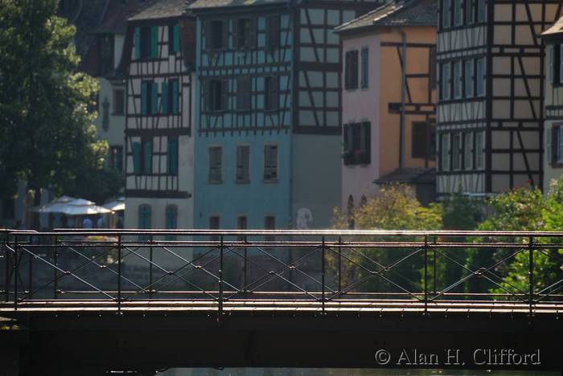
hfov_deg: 8.1
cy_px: 188
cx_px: 282
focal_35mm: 255
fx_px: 3991
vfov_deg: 5.4
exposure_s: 1/320
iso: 110
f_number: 5.6
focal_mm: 170
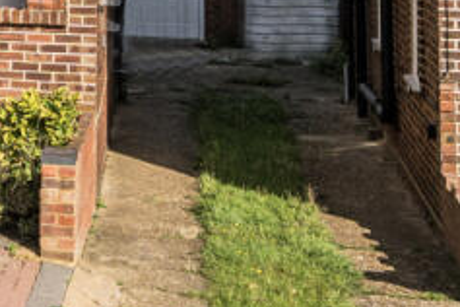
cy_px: -310
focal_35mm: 108
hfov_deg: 16.0
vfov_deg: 11.4
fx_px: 1380
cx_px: -375
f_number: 8
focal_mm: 17
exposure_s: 1/640
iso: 200
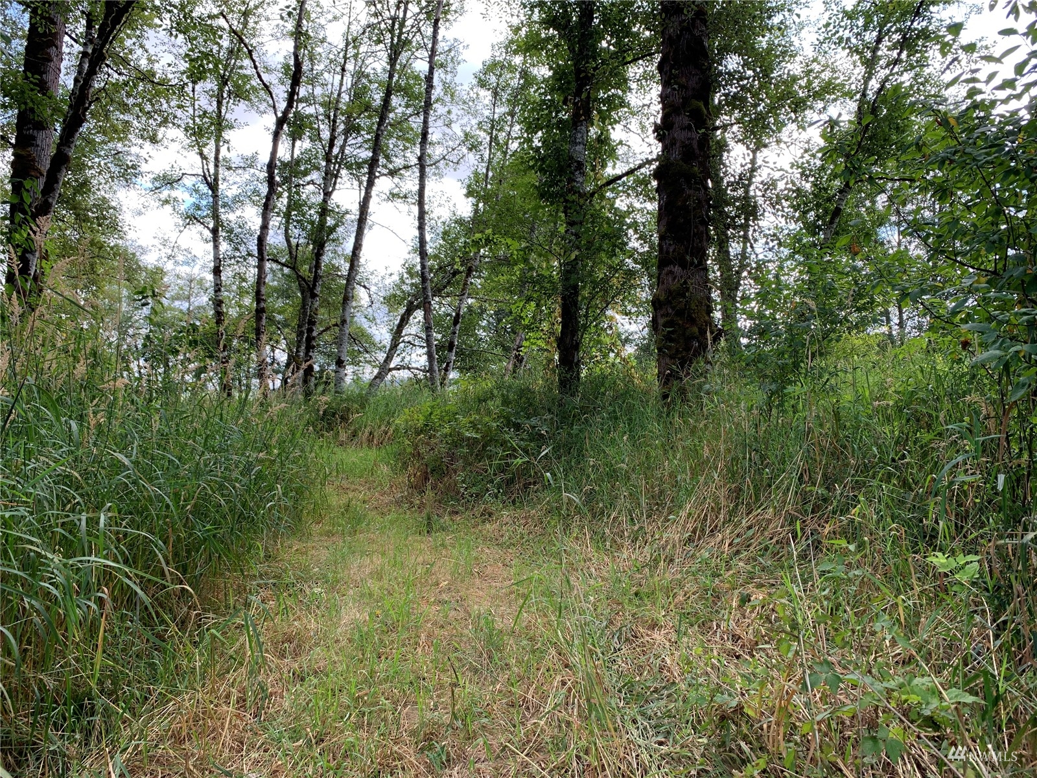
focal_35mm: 26
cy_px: 389
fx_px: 779
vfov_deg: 53.1
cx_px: 518
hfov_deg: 67.3
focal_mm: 4.25
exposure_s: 1/255
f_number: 1.8
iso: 25
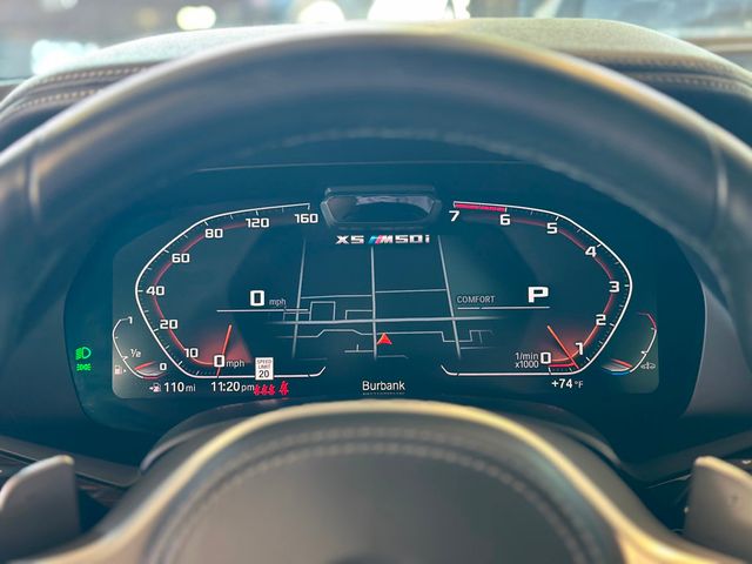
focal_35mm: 48
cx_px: 376
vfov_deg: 30.3
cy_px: 282
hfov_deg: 39.7
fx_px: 1043
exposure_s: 1/60
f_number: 1.78
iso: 400
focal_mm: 6.86
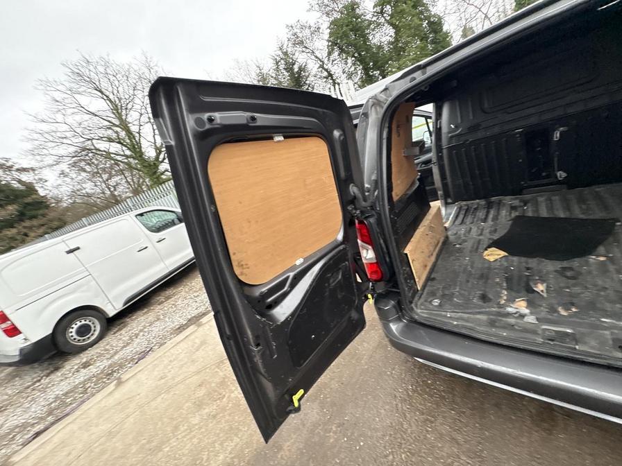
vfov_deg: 85.7
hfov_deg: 102.1
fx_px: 252
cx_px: 311
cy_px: 233
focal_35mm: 14
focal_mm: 2.22
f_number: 2.2
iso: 160
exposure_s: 1/99
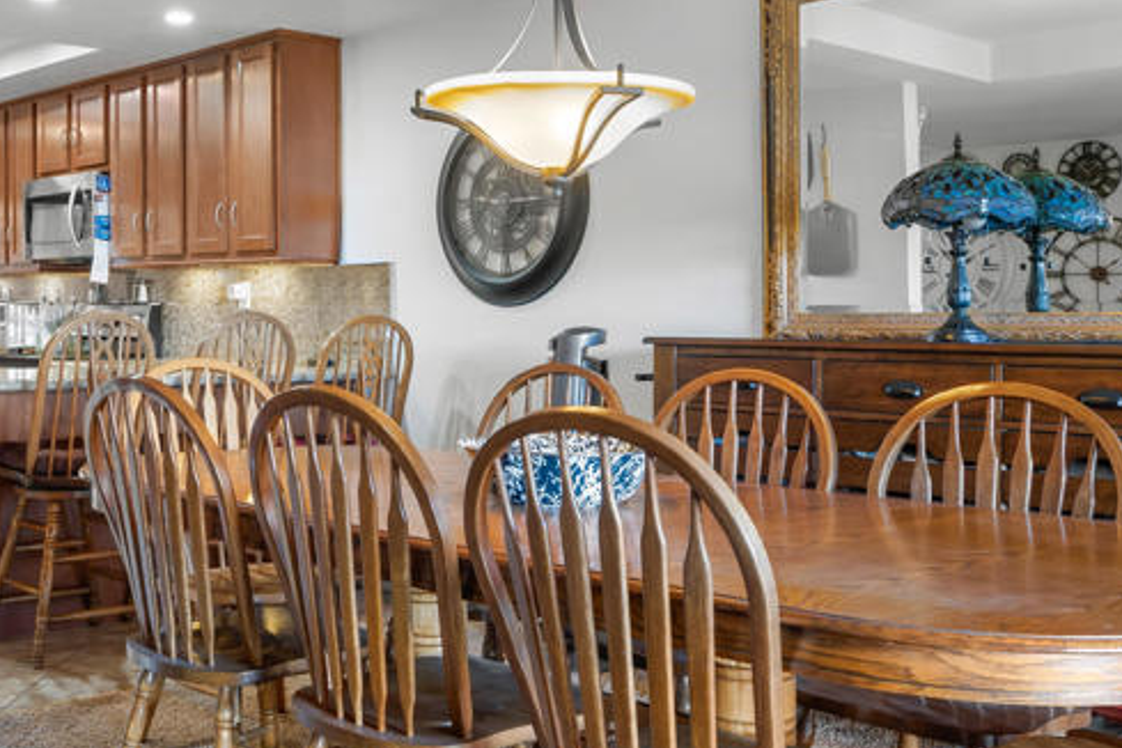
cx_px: 346
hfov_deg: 43.7
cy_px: 354
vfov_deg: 30.5
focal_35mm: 44
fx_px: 1371
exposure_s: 2
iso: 320
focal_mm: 21
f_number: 8
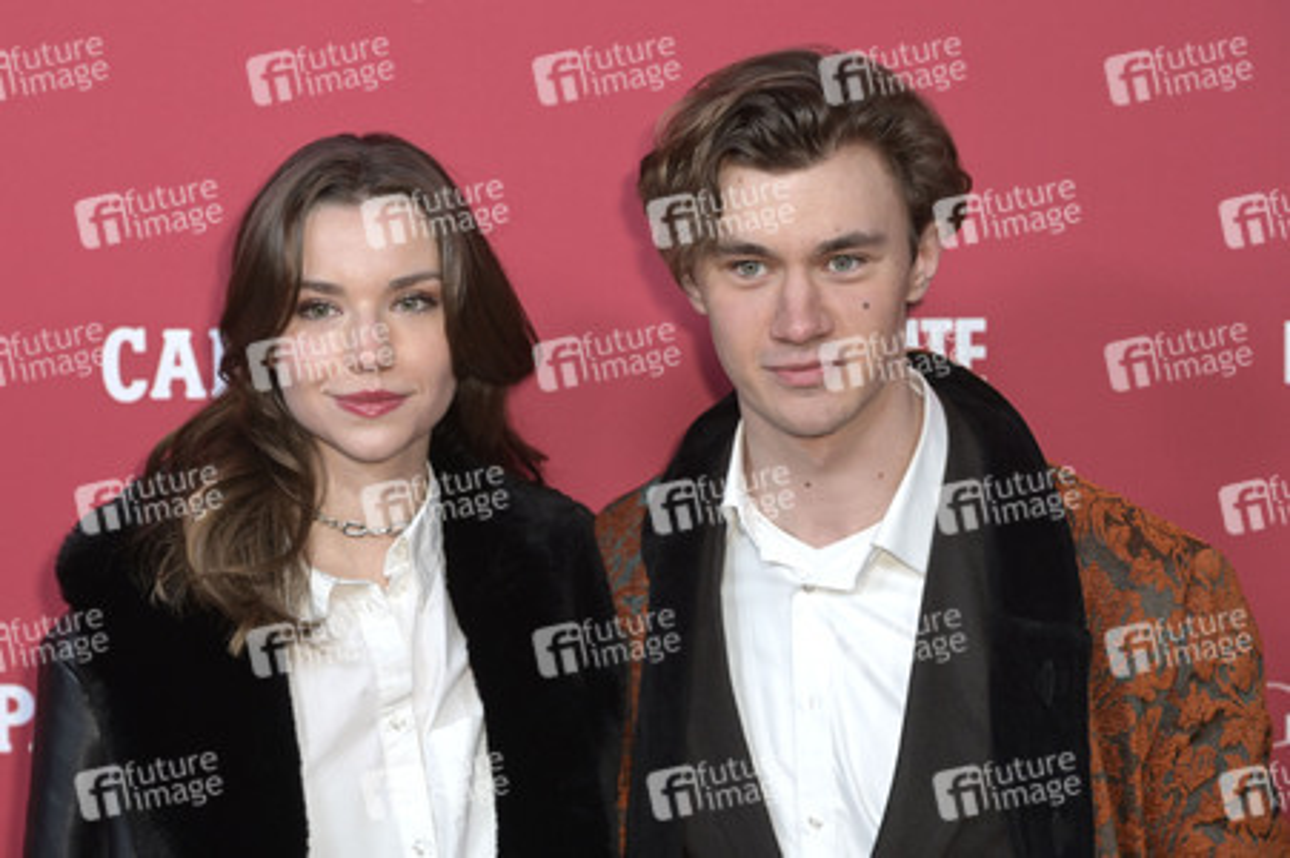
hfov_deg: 18.3
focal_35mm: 112
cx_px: 645
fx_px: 4010
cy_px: 429
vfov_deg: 12.2
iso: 1600
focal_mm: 112
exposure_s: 1/400
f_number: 5
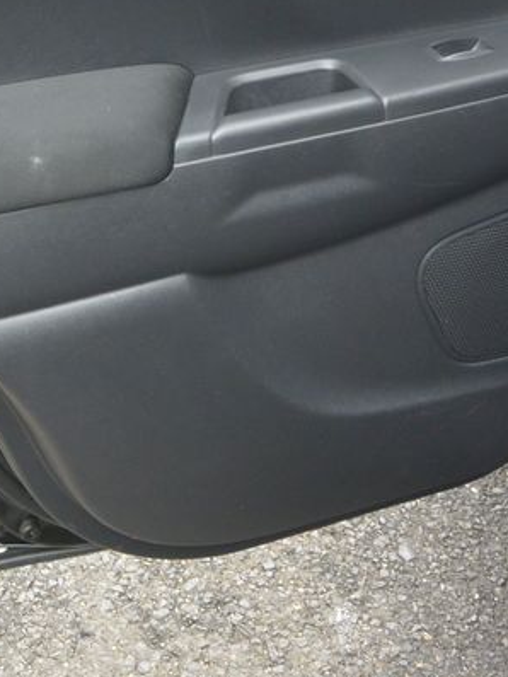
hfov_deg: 21.9
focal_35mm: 67
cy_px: 125
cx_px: 194
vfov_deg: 28.3
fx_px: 1310
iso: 220
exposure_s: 1/125
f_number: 3.5
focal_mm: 10
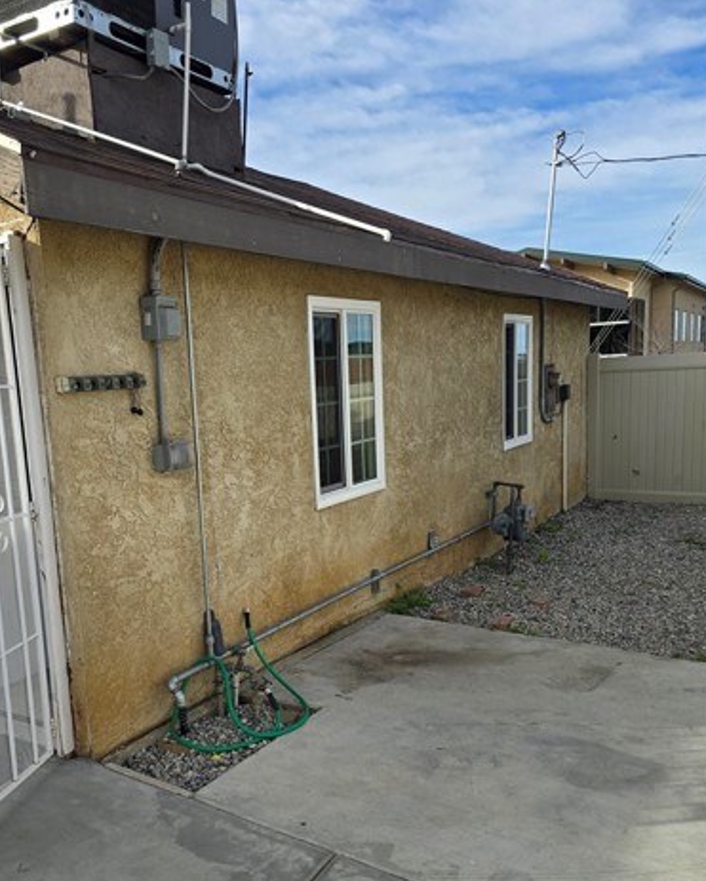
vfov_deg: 56.9
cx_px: 259
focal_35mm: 31
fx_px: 809
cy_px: 508
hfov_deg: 46.7
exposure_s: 1/594
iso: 12
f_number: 1.7
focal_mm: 6.3
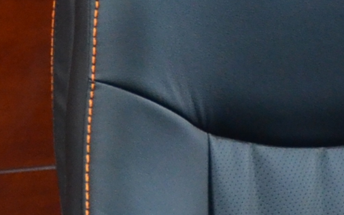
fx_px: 4387
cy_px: -163
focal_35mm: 468
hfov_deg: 4.5
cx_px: 519
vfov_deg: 2.8
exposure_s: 1/50
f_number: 4.5
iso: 800
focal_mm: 42
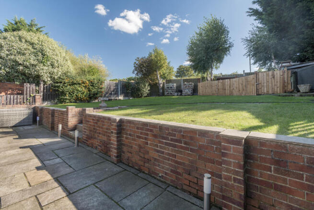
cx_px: 157
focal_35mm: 15
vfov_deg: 77.4
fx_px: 131
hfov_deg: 100.4
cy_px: 105
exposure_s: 1/50
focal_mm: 10
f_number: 8
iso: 100
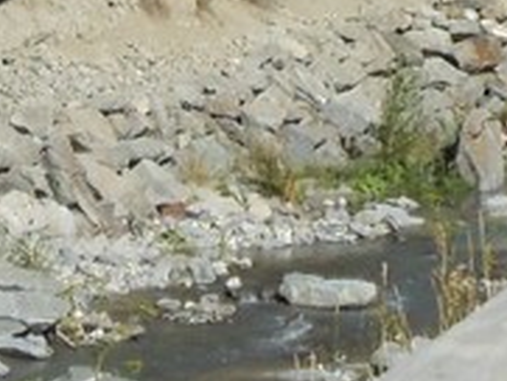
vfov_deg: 7.3
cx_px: 6
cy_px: -779
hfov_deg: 10.9
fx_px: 2623
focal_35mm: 179
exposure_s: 1/1000
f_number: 3.2
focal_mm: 4.5
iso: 80
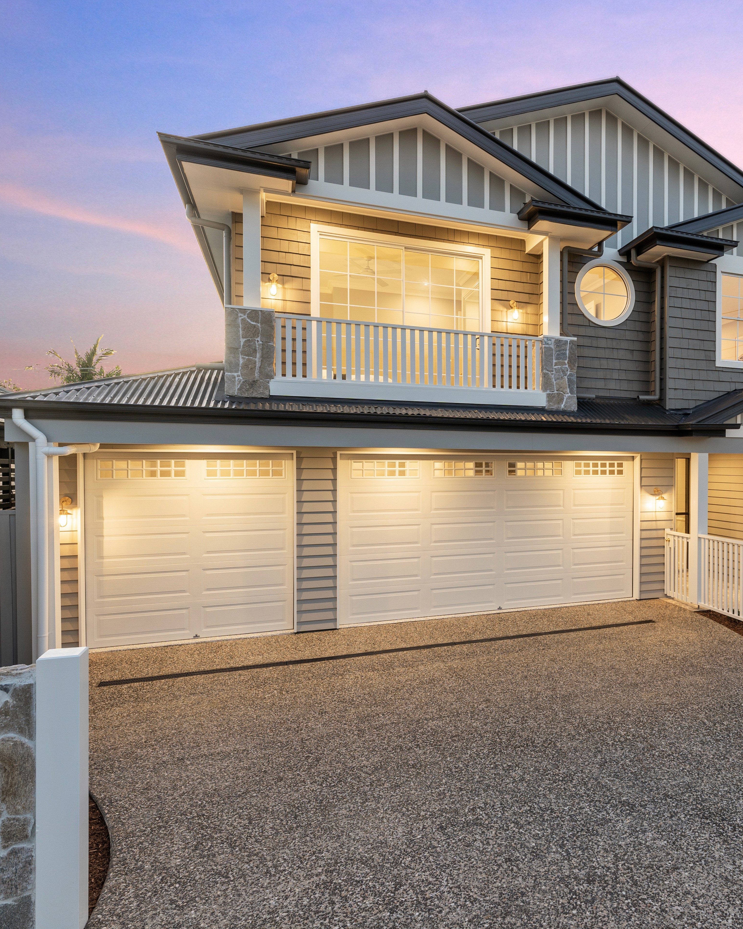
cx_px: 558
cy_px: 477
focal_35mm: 23
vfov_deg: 72.9
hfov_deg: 58.0
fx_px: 629
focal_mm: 15.6
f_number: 8
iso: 100
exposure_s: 1/1.25
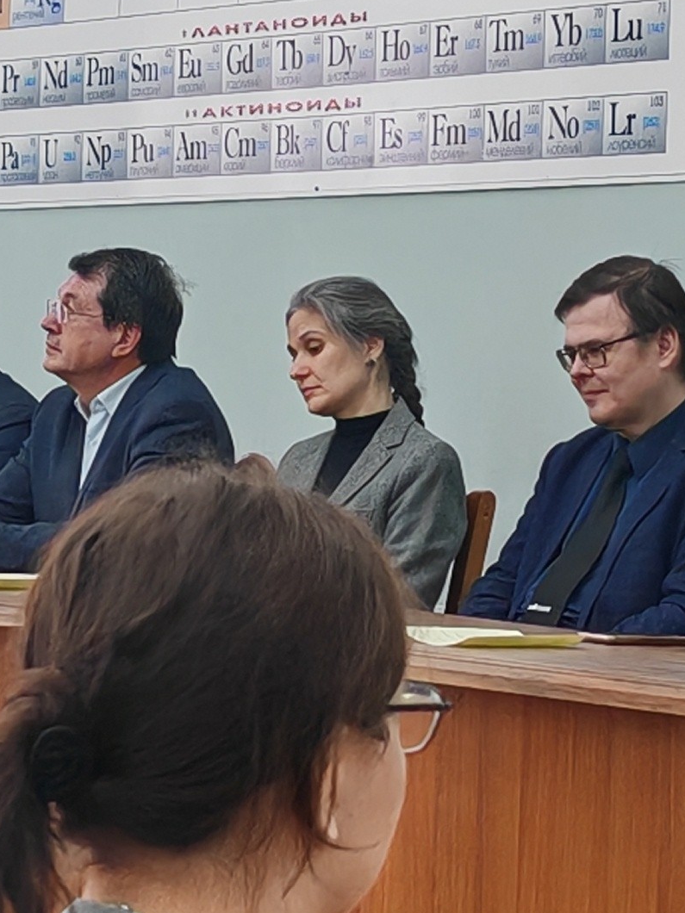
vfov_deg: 12.3
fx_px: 4248
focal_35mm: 161
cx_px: 326
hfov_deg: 9.2
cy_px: 409
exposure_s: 1/50
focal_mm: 6.12
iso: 320
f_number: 1.9
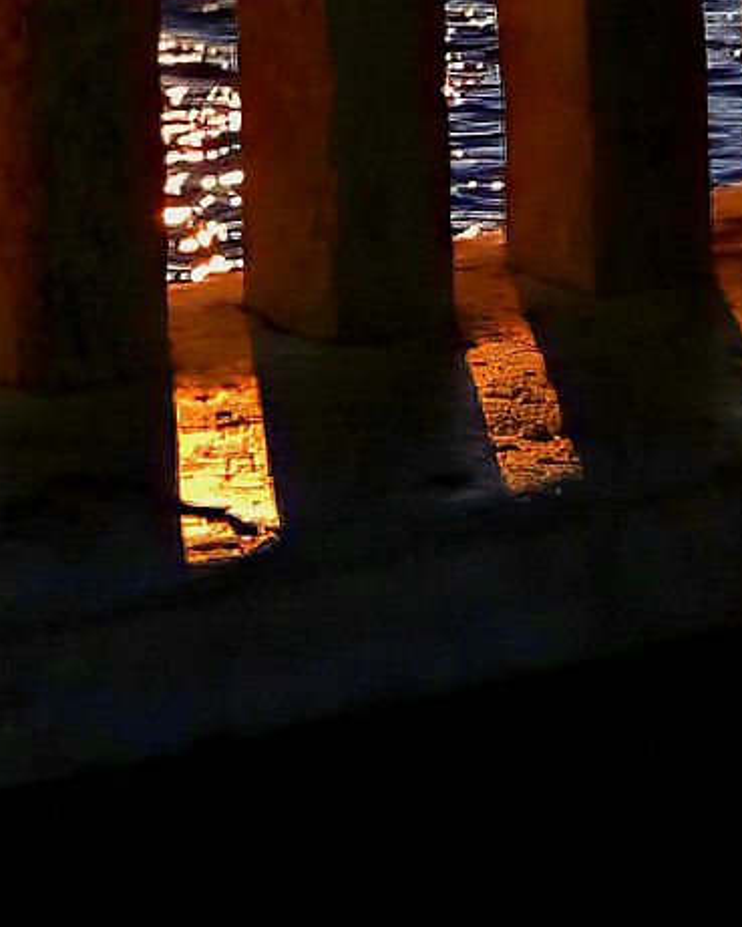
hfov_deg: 8.8
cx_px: 370
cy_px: -1432
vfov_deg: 9.5
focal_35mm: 176
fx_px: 4830
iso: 100
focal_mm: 24
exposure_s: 1/323
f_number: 11
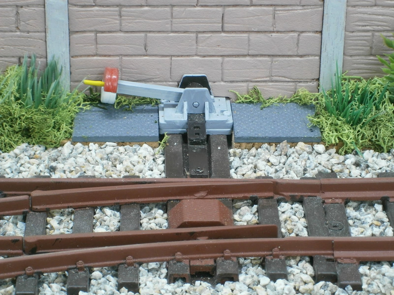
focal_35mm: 130
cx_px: 197
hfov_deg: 15.2
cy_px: 148
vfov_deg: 11.4
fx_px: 1479
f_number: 6.5
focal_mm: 23.5
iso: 160
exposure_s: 1/2
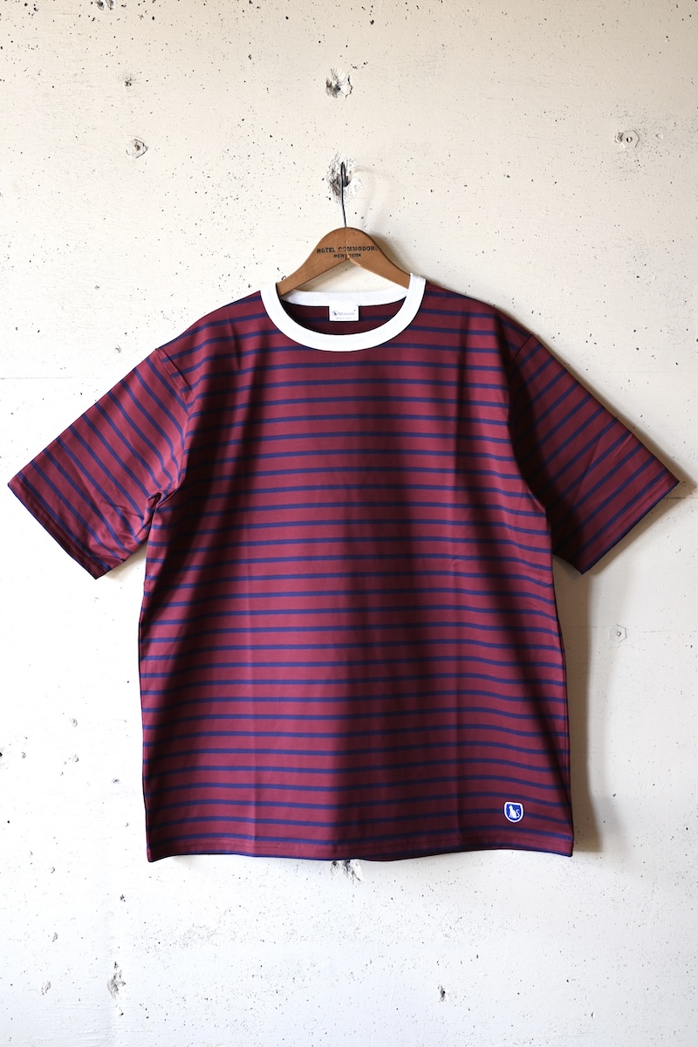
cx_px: 349
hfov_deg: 31.9
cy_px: 524
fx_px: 1221
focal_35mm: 42
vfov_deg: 46.4
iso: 100
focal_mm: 28
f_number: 2.8
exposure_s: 1/40
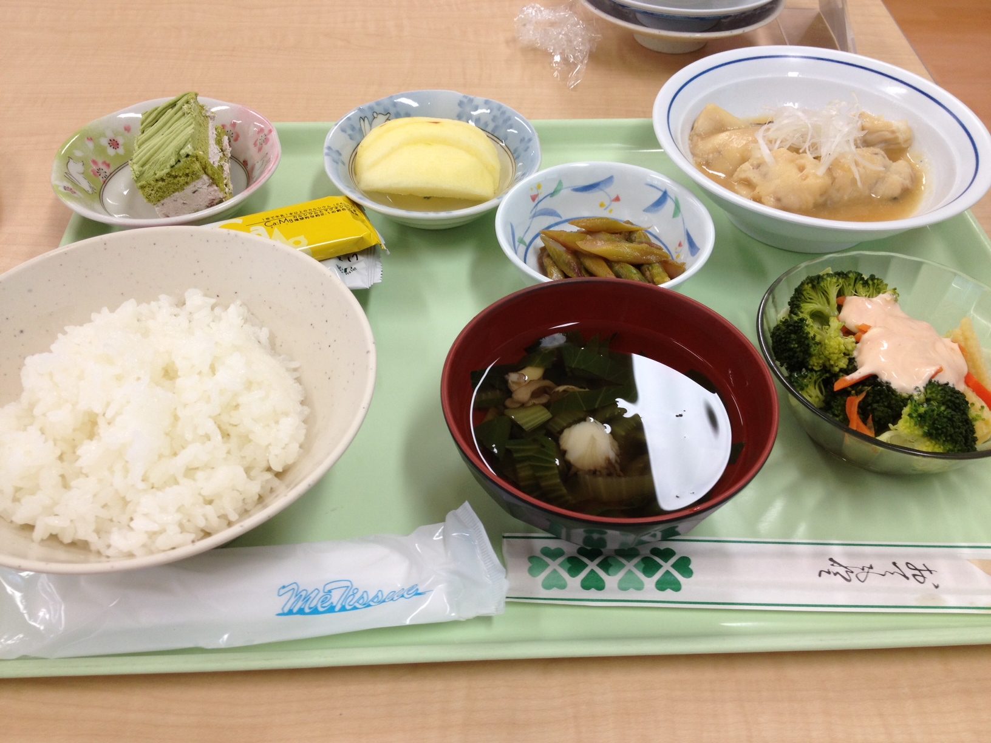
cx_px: 496
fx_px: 1002
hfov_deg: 52.6
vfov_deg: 40.7
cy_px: 372
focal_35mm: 35
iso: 64
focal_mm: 4.28
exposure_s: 1/40
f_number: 2.4
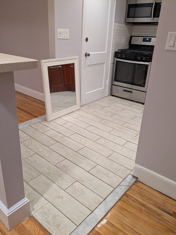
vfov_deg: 65.3
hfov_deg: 51.4
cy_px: 118
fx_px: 183
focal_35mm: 27
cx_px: 88
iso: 734
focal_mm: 4.38
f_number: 1.73
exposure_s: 1/120
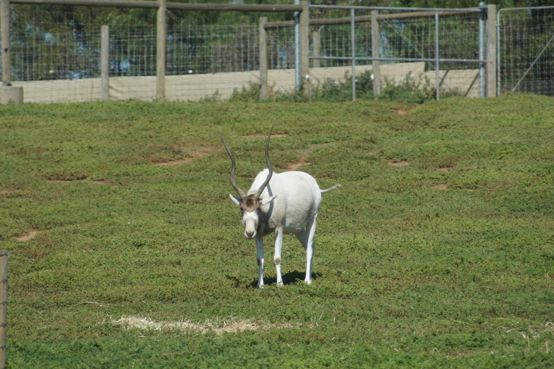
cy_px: 184
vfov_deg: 4.4
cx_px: 277
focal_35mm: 315
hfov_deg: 6.5
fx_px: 4845
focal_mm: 210
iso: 125
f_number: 5.6
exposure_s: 1/400
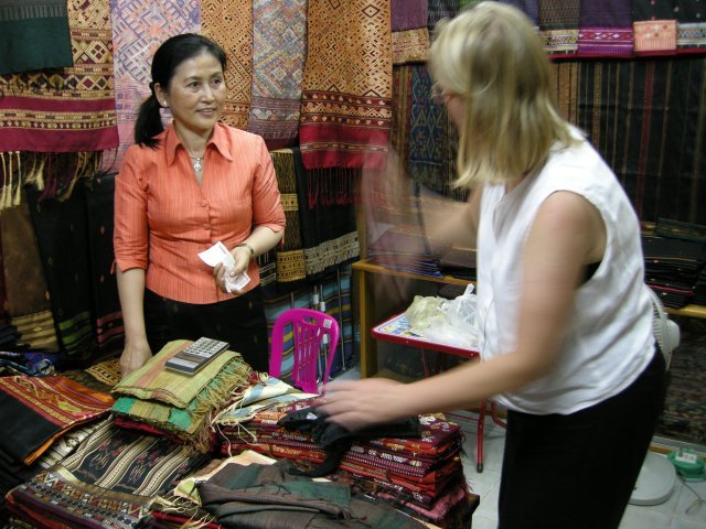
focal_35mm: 36
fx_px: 734
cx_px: 353
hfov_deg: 51.4
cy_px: 264
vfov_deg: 39.7
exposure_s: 1/8.5
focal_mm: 7.5
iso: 169
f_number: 2.7
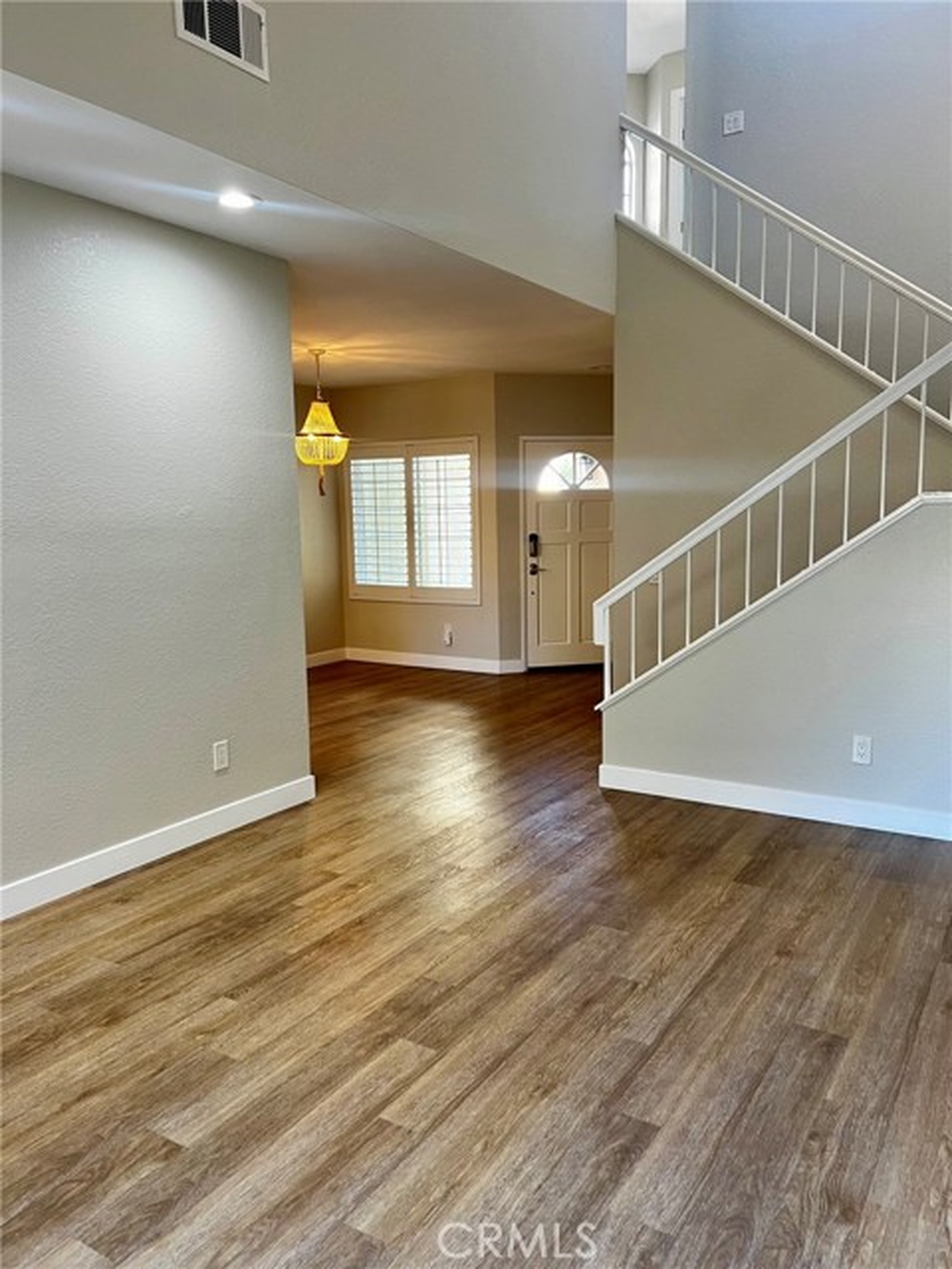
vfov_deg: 67.3
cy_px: 634
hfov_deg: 53.1
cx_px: 476
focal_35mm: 26
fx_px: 953
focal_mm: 5.7
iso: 100
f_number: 1.5
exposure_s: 1/60
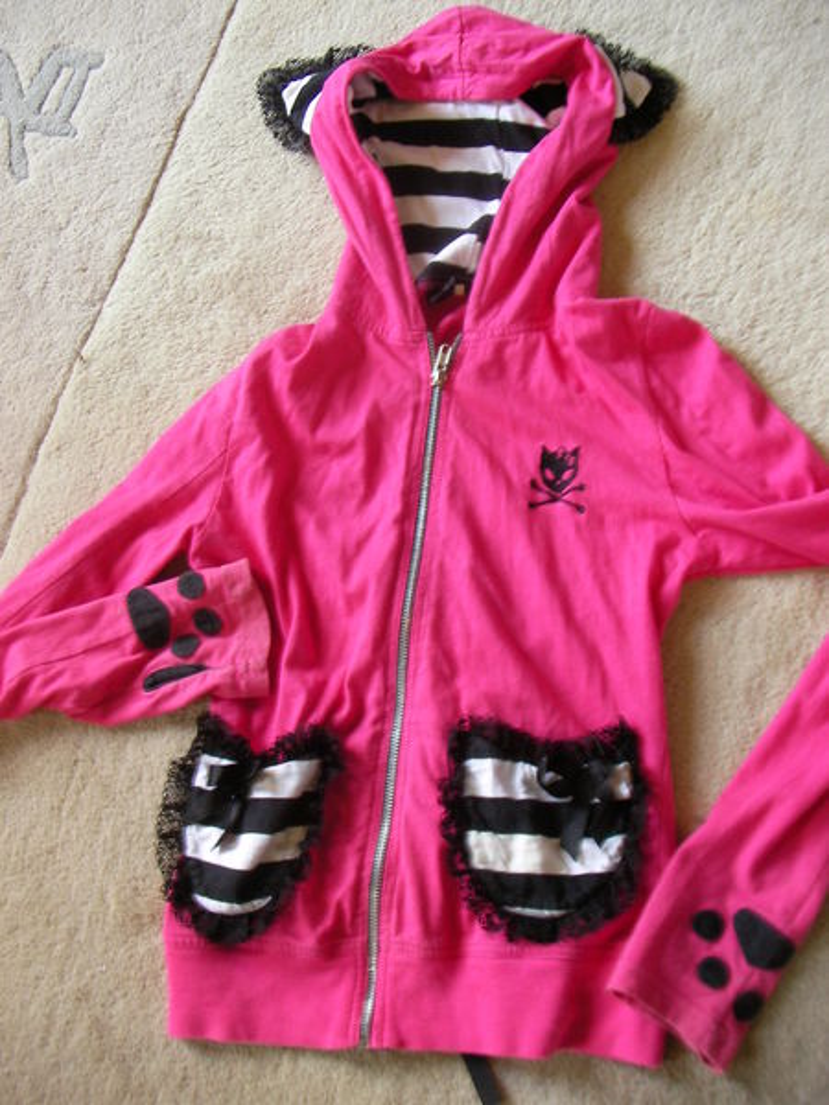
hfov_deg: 35.1
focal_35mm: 41
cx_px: 414
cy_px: 552
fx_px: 1309
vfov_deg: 45.8
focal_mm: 6.3
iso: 100
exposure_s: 1/6.5
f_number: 3.5
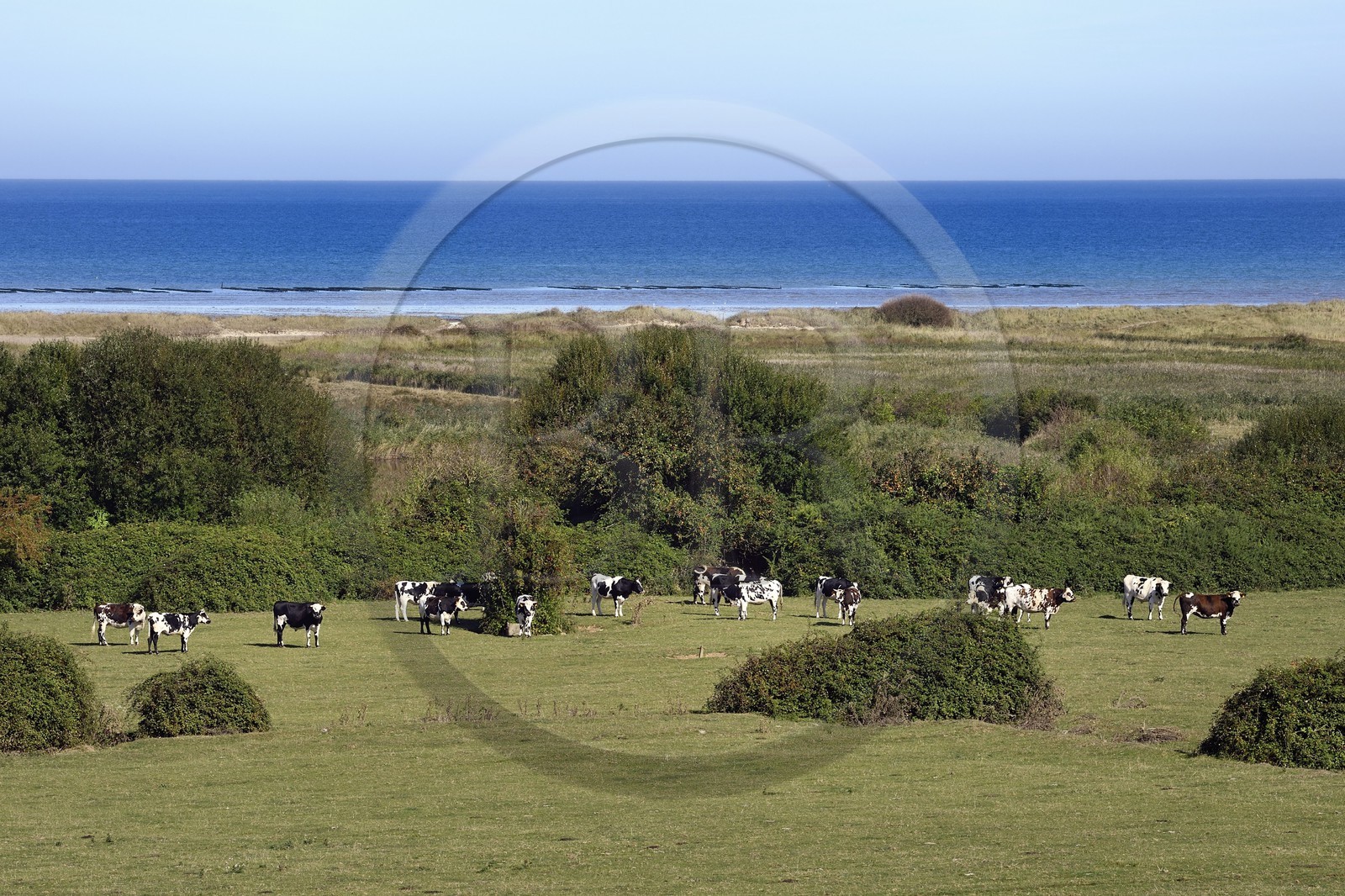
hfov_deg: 12.1
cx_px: 672
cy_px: 448
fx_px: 6350
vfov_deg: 8.1
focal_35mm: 170
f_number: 11
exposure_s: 1/320
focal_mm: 170
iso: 200
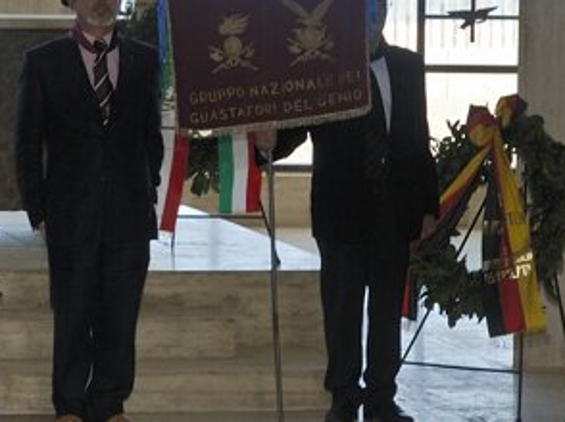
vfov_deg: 8.1
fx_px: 3001
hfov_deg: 10.6
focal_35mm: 184
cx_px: -37
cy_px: 147
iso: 100
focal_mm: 32
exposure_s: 1/60
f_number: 5.6
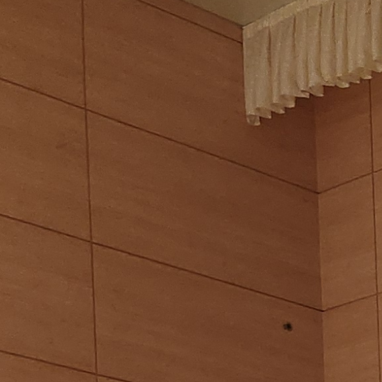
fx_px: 1760
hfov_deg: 10.4
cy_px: 868
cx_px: 959
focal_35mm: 141
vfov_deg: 10.8
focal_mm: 5.4
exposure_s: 1/120
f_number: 1.8
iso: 250
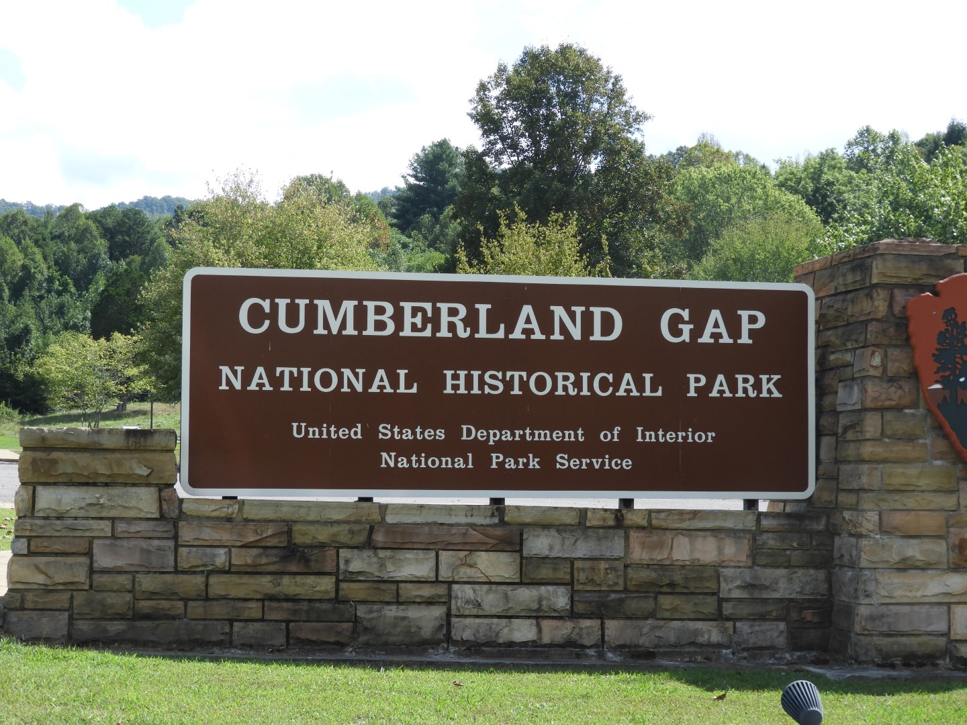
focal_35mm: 70
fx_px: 1955
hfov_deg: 27.8
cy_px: 362
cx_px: 484
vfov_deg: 21.0
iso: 100
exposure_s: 1/400
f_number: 4.5
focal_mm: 12.5
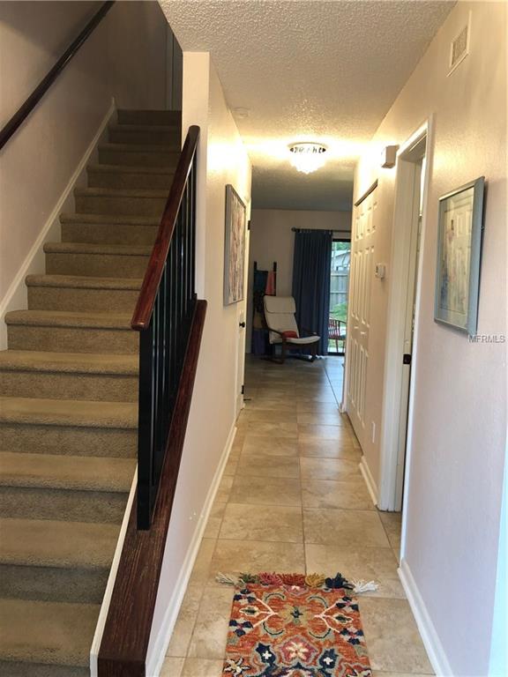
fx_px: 548
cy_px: 338
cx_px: 254
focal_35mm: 28
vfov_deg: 63.4
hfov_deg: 49.7
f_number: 1.8
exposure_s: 1/20
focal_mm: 4
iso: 40
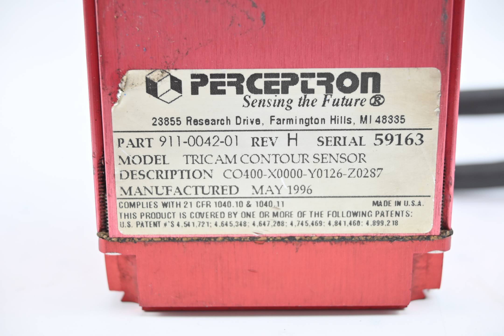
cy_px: 168
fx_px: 661
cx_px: 252
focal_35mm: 47
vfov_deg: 28.5
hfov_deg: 41.7
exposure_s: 1/50
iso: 200
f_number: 5
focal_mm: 31.5
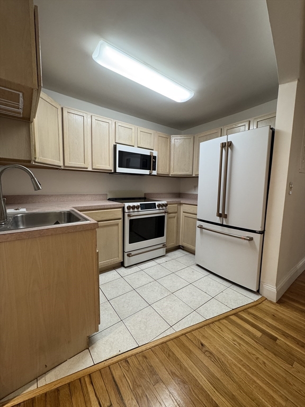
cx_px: 152
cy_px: 204
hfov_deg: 85.7
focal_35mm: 14
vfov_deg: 102.1
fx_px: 164
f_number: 2.2
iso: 250
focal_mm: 2.22
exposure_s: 1/120
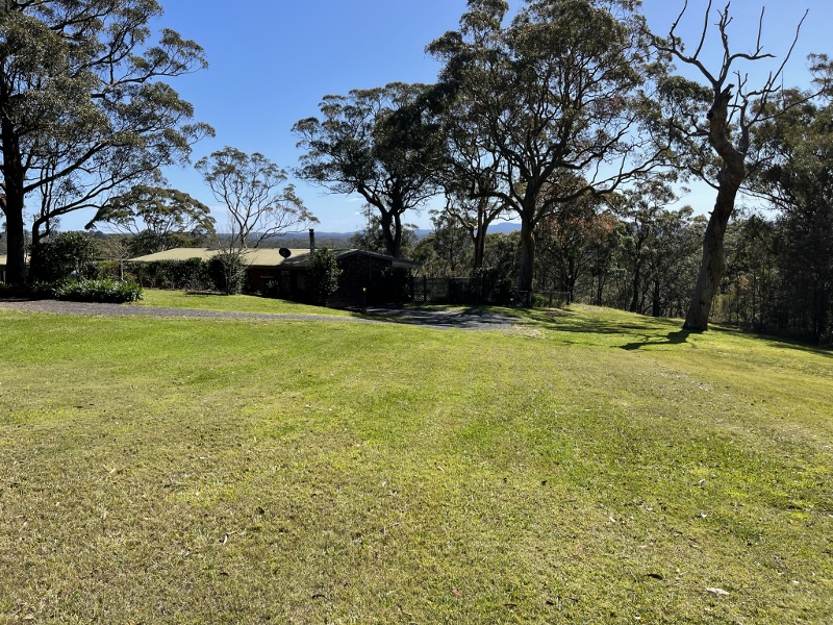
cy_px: 312
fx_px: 626
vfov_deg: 53.1
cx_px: 416
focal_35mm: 26
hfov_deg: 67.3
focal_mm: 5.1
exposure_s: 1/2597
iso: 32
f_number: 1.6
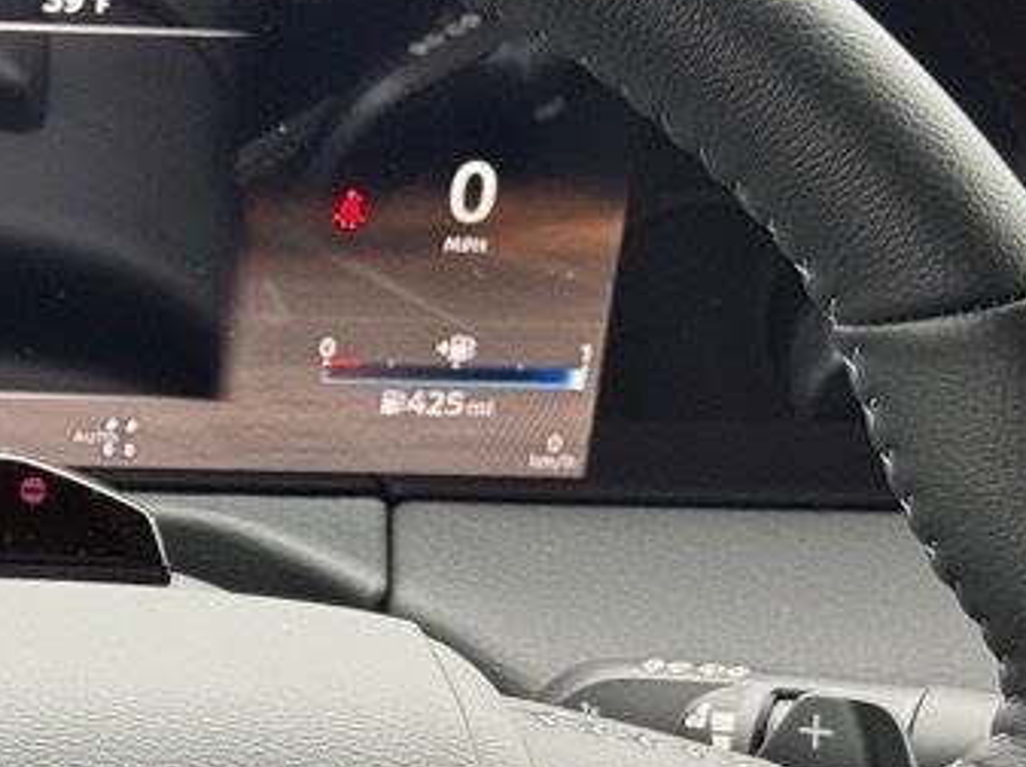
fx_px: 4323
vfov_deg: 10.0
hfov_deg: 13.3
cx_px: -58
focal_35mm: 146
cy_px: 953
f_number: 1.78
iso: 125
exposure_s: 1/60
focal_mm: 6.76
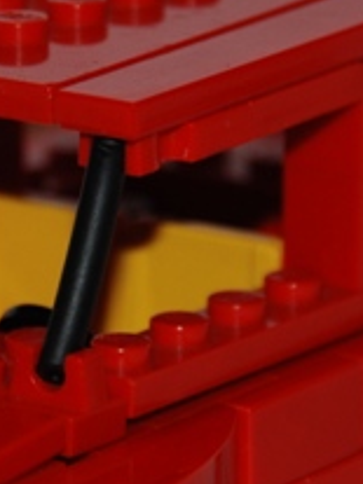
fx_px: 9084
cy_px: 316
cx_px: 42
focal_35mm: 649
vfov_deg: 3.1
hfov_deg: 2.3
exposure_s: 1/60
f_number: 6
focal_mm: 116
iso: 200
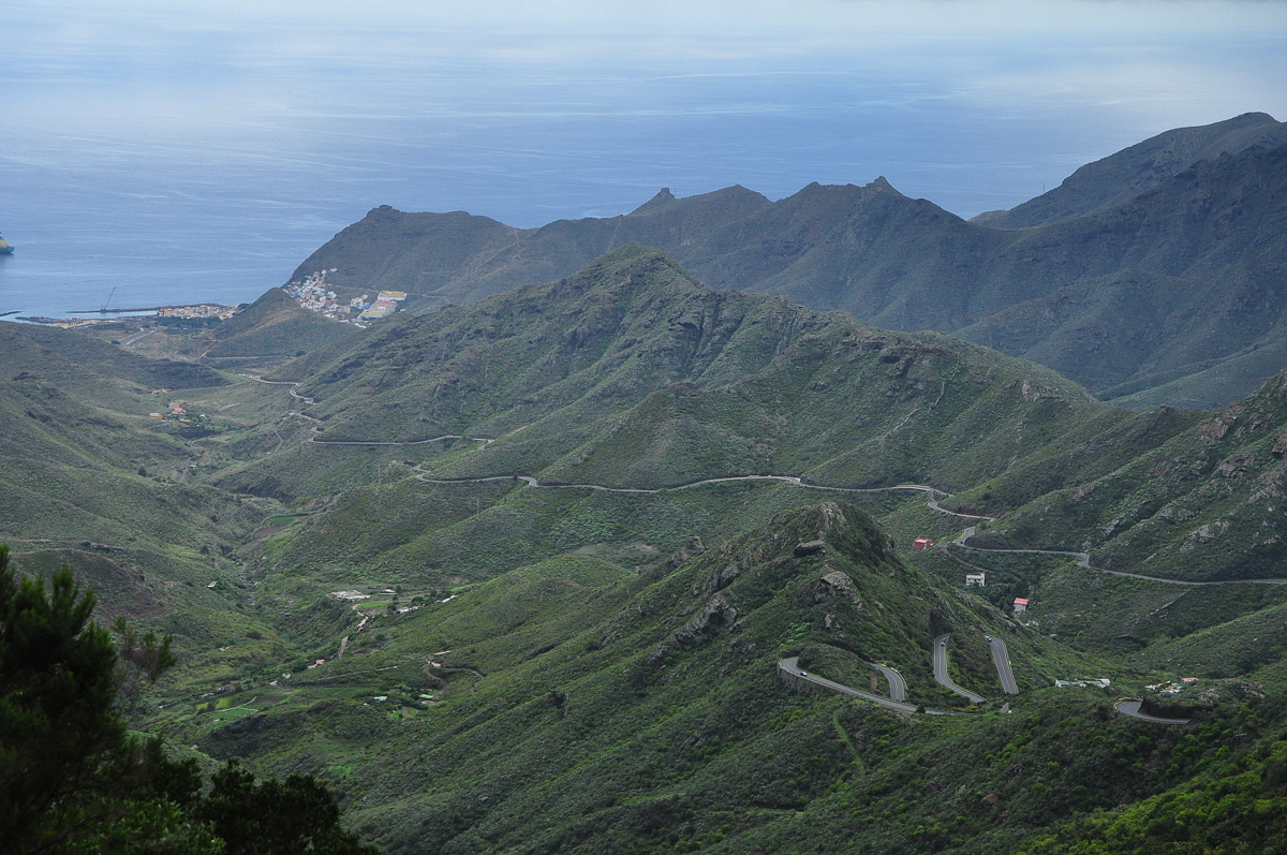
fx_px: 2410
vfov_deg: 20.1
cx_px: 644
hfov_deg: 29.9
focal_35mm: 68
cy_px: 428
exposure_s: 1/500
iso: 400
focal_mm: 45
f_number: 11
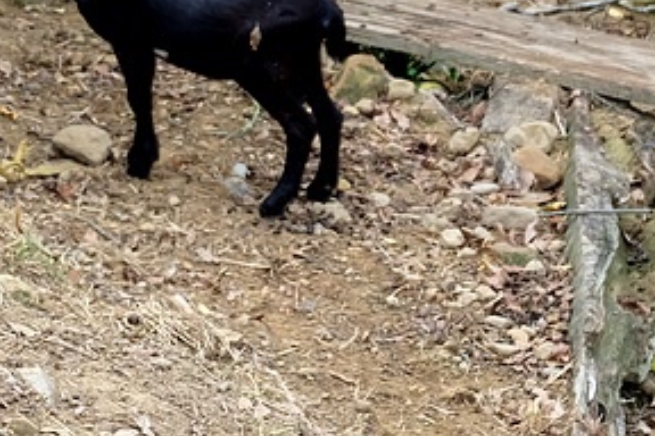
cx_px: -412
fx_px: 3875
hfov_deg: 9.3
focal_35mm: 213
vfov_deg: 6.4
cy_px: -44
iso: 200
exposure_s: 1/60
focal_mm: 40.2
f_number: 7.1
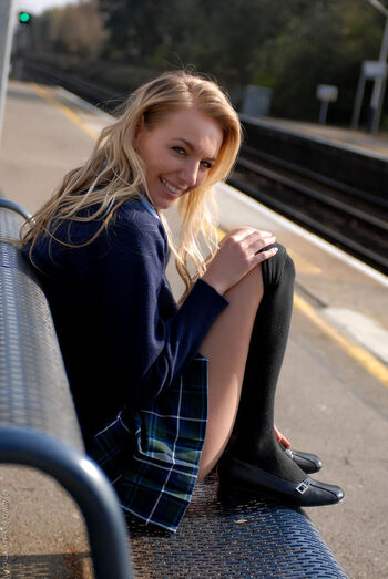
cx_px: 194
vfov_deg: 27.0
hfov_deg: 18.2
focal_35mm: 75
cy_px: 290
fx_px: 1209
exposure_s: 1/640
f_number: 3.2
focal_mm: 50
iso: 100
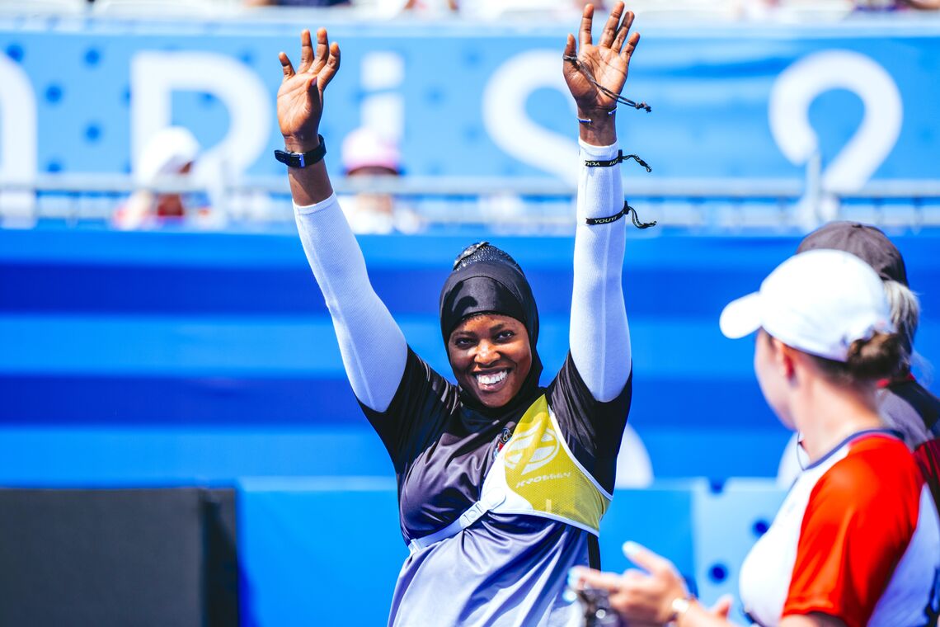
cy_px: 314
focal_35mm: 400
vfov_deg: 3.4
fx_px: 10444
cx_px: 470
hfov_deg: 5.2
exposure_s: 1/640
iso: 160
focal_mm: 400
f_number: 5.6
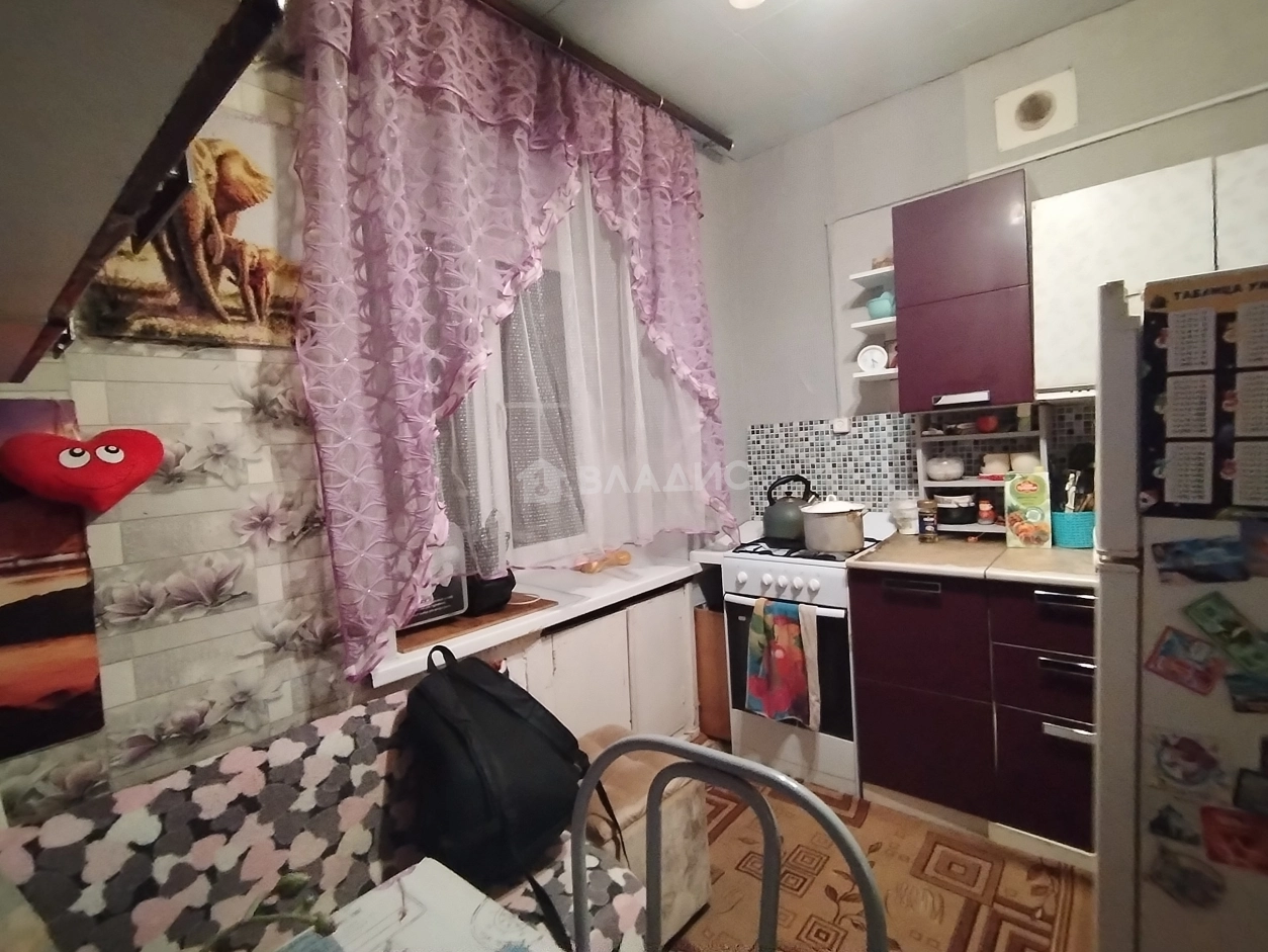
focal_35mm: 17
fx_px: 623
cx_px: 634
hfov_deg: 91.0
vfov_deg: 74.7
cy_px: 476
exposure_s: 1/33.3
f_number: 2.2
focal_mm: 1.42
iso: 933
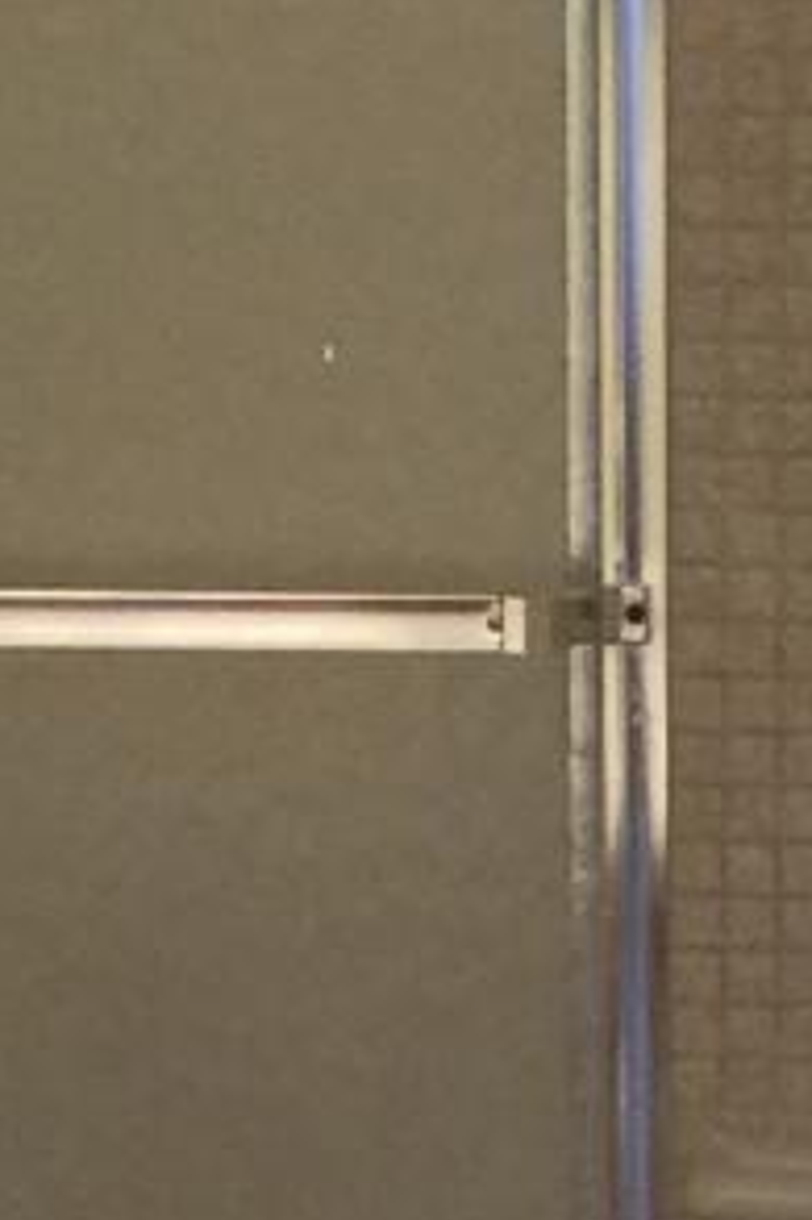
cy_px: 1549
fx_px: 6977
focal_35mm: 206
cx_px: 246
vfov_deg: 9.8
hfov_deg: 6.7
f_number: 2.2
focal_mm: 4.15
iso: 50
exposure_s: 1/15
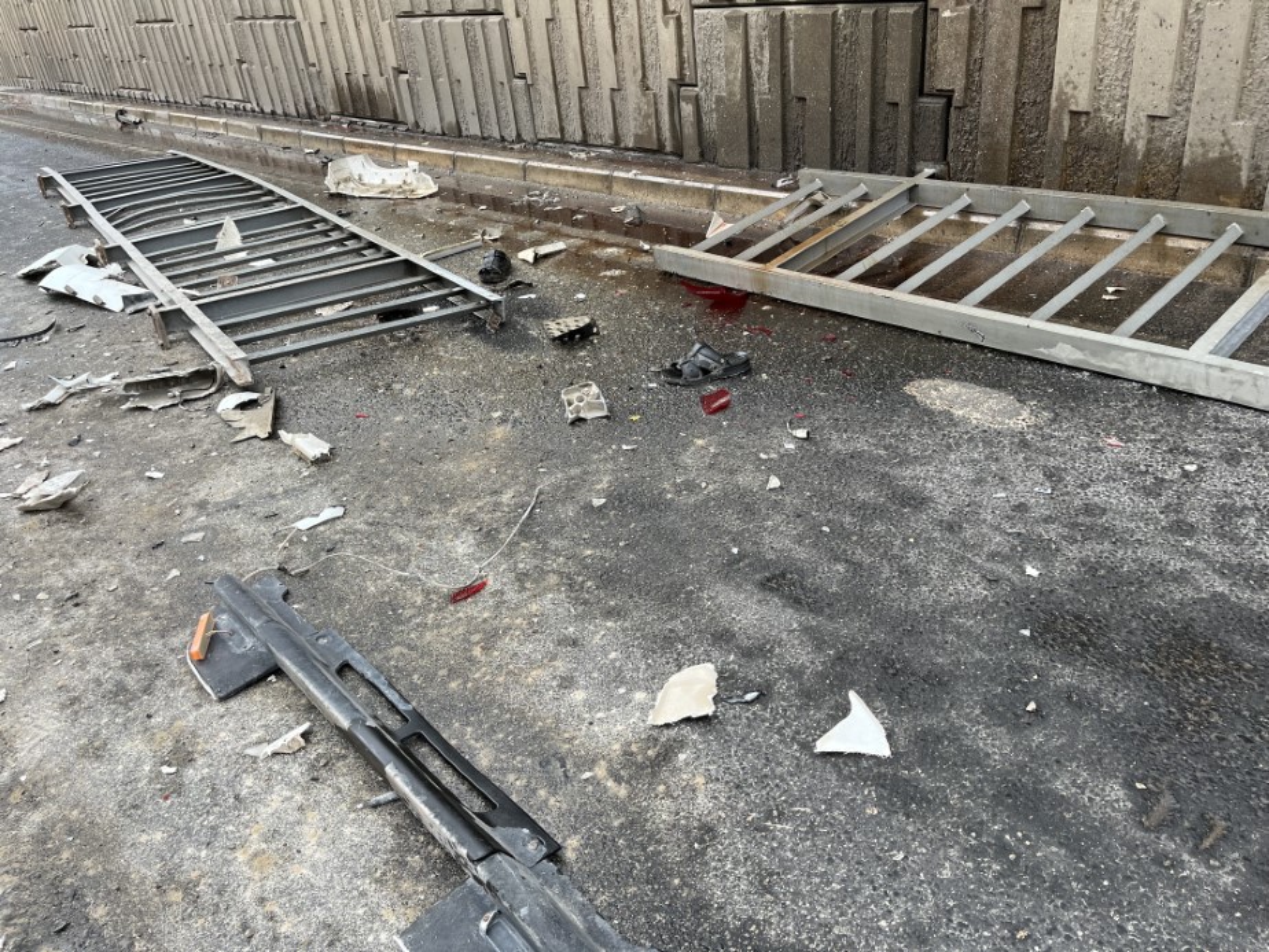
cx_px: 634
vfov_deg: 53.1
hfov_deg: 67.3
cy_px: 476
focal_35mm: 26
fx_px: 953
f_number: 1.6
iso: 50
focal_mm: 5.1
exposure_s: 1/508
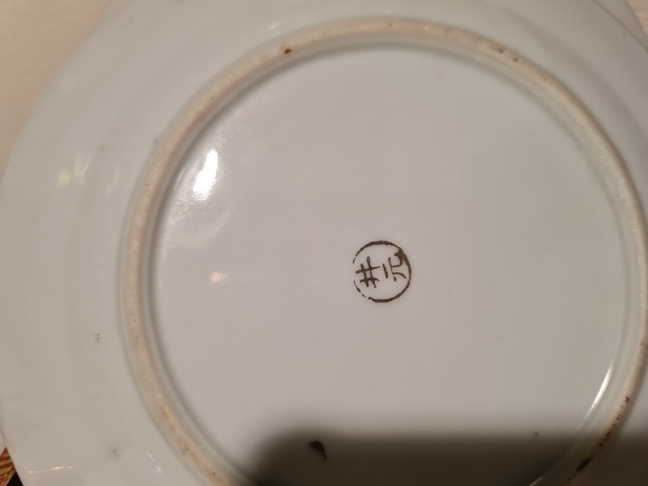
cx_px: 324
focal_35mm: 26
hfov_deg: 67.3
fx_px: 487
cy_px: 243
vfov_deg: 53.1
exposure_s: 1/50
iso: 64
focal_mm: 5.4
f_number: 1.8
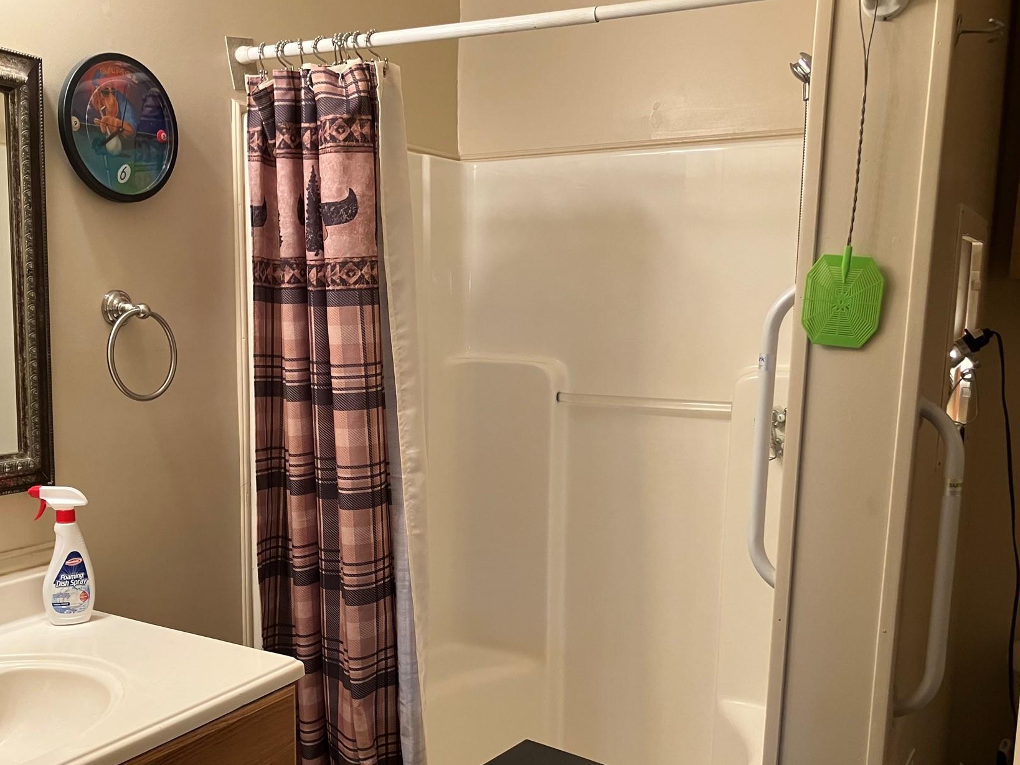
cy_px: 466
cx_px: 460
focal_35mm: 35
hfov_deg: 52.5
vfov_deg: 40.5
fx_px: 1031
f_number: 1.8
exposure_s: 1/60
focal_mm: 3.99
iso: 125
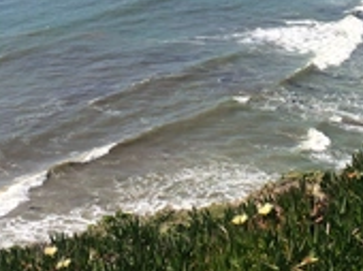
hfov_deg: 23.7
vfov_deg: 17.6
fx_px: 859
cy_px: 6
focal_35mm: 82
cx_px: 258
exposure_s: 1/2933
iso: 32
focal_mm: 4.15
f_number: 2.2
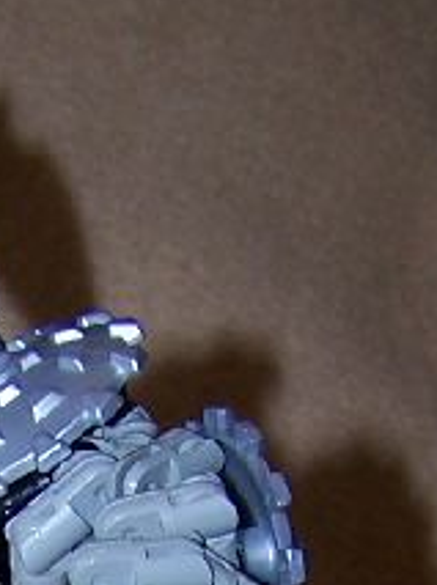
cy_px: 1252
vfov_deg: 9.9
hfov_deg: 8.0
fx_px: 3090
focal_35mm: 183
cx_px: -104
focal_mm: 6.3
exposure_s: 1/60
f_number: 2.8
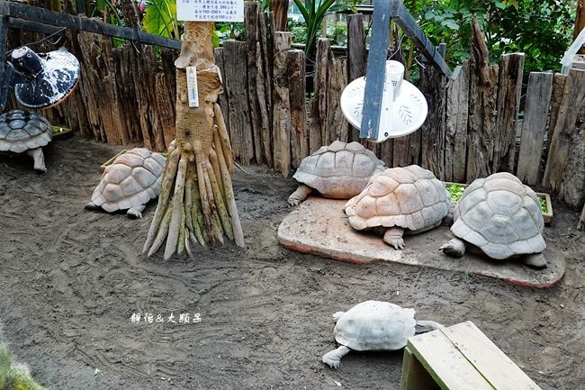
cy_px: 195
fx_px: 504
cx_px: 292
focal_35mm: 31
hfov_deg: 60.3
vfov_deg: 42.3
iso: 250
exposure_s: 1/60
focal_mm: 11.52
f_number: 3.5
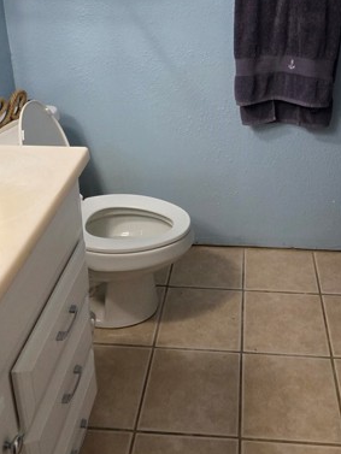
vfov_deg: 45.7
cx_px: 210
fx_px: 512
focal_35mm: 39
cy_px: 100
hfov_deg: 36.7
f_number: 1.7
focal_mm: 6.3
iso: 500
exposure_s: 1/120
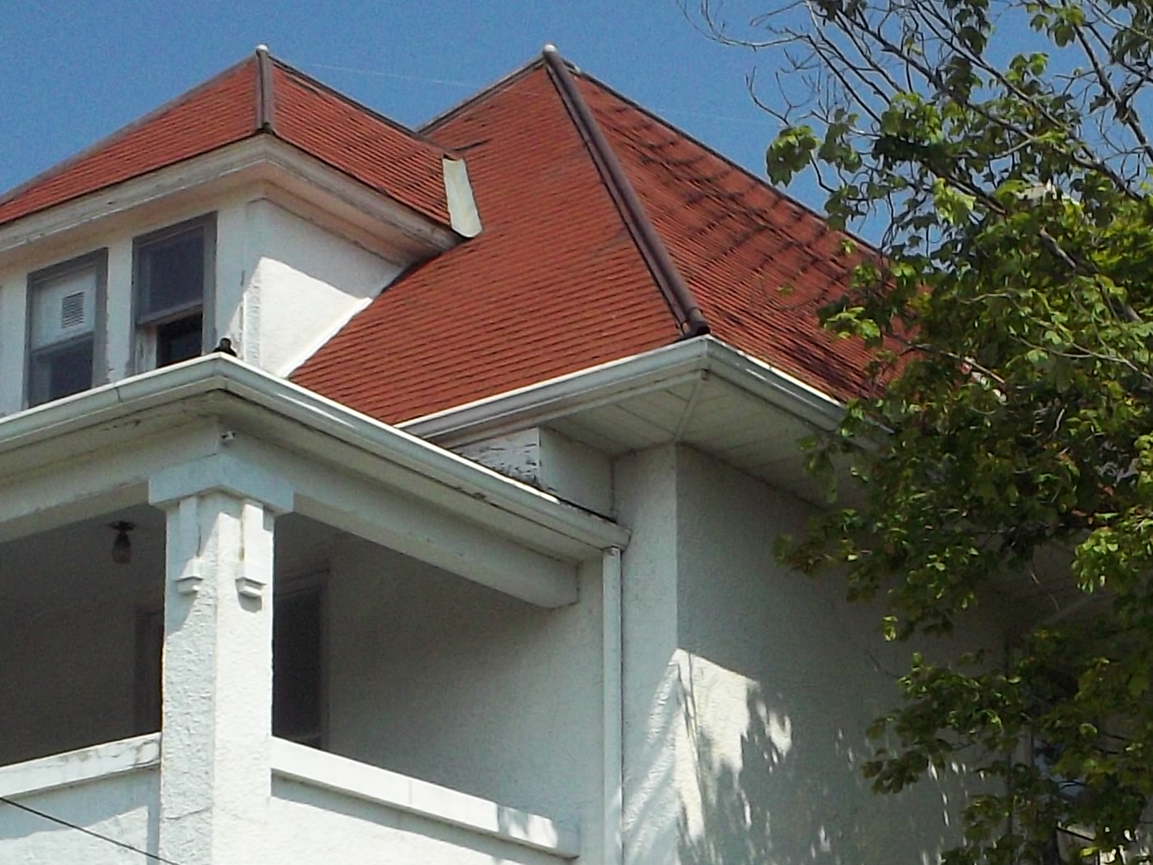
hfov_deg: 18.0
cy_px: 936
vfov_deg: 13.3
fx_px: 3631
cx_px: 767
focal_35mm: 109
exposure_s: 1/800
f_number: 4.5
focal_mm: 6.3
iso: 80
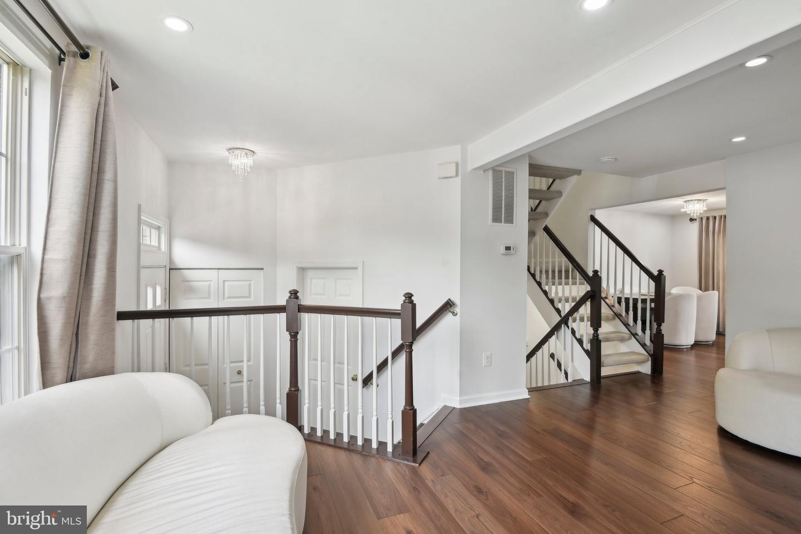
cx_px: 400
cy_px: 267
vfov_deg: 73.8
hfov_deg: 96.7
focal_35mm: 16
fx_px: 356
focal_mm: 16
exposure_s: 1/25
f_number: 8
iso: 400
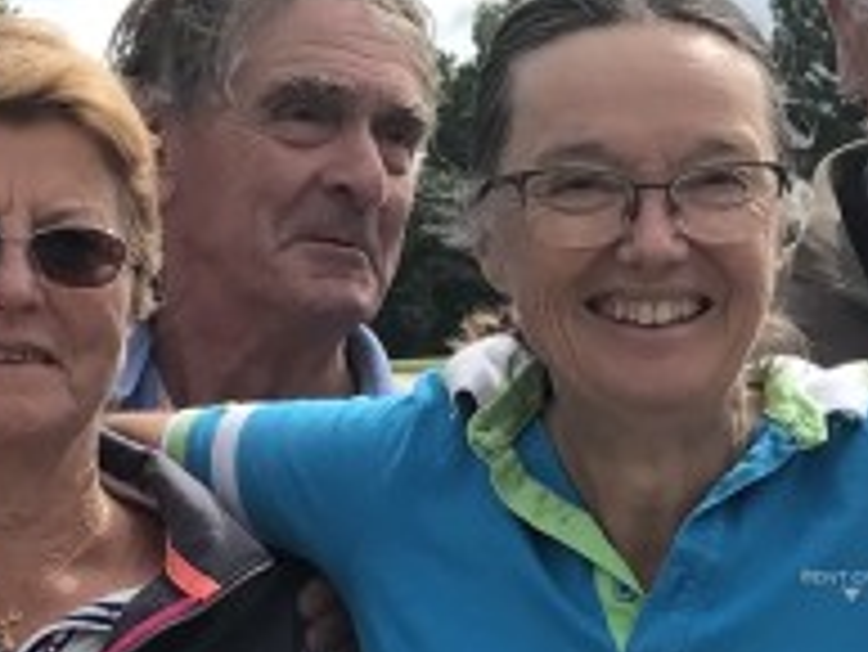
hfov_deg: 11.3
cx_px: 616
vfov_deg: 8.2
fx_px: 4366
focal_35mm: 174
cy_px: 1196
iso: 20
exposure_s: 1/1709
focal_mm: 3.99
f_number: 1.8
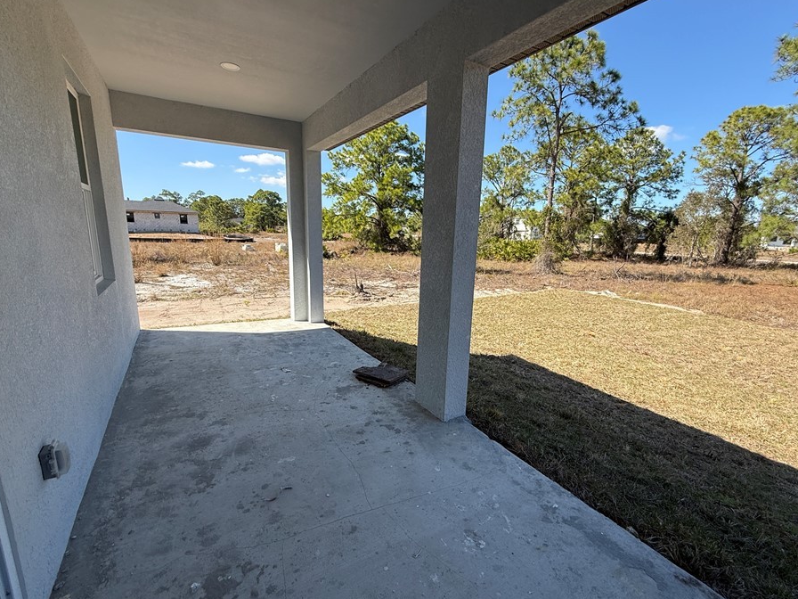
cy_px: 303
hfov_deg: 94.5
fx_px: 369
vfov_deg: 78.1
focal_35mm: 16
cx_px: 407
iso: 50
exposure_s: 1/1068
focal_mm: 2.22
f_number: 2.2
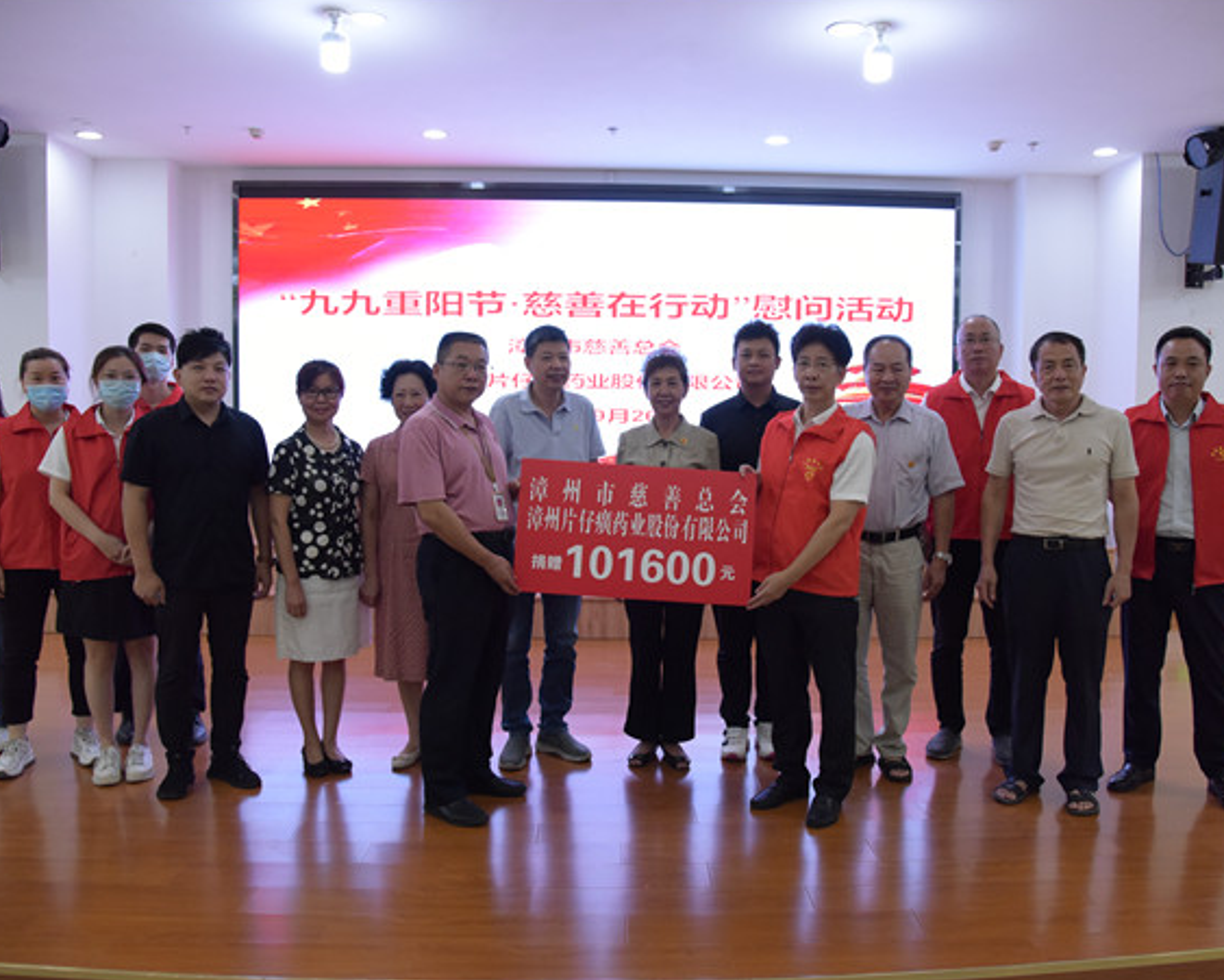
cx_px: 626
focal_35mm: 28
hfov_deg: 62.2
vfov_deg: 51.6
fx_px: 1015
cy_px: 494
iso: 3200
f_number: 4.5
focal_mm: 24
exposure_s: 1/500
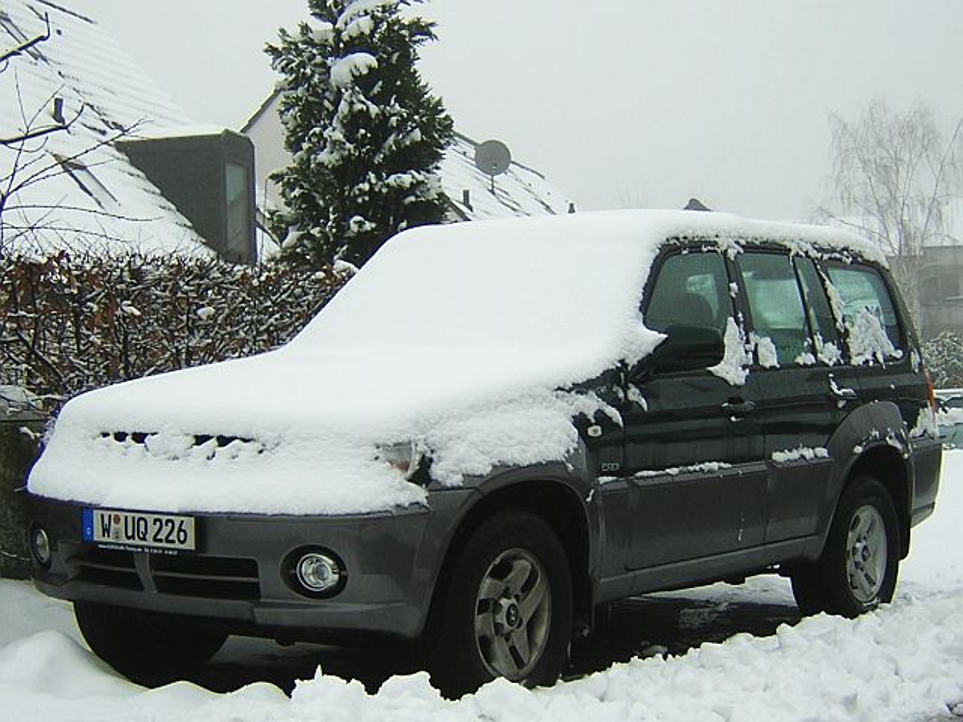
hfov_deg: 37.5
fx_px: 1419
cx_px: 482
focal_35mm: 51
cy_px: 361
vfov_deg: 28.6
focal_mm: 6.6
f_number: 3.1
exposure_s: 1/344
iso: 100
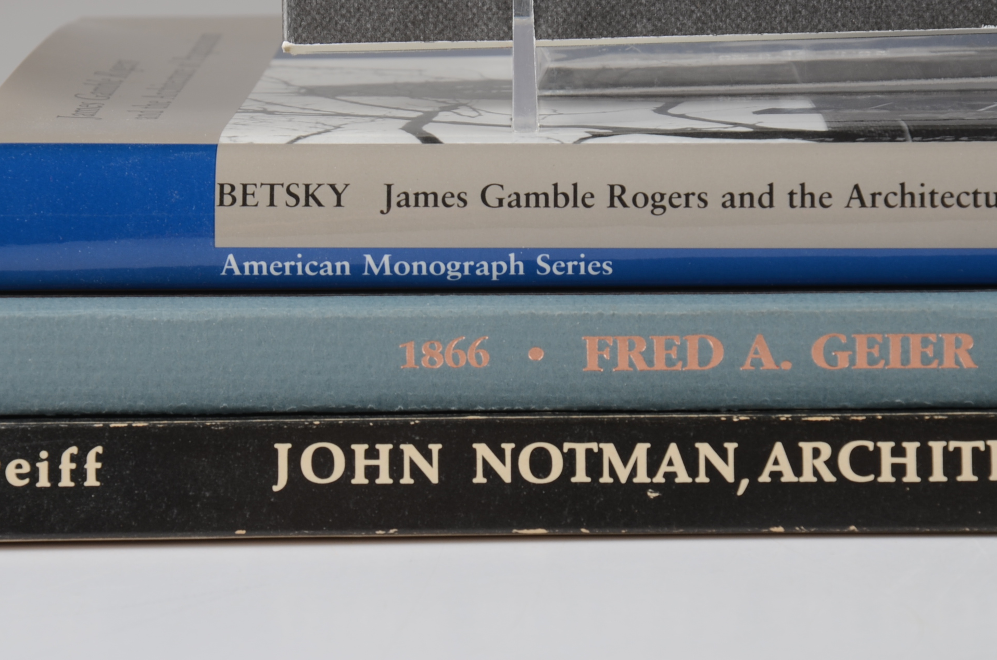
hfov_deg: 10.2
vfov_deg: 6.7
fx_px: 5600
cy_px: 264
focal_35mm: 203
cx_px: 439
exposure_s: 1/125
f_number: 11
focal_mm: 105
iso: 125
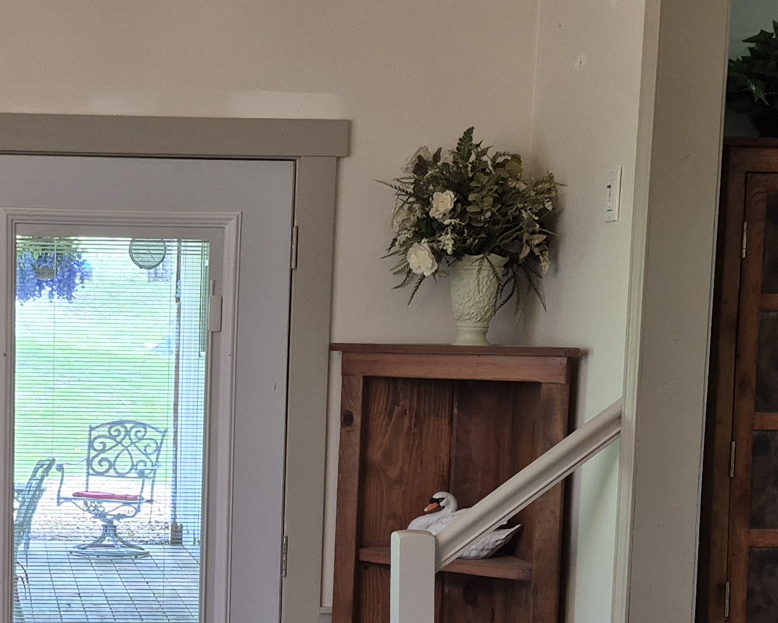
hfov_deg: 26.6
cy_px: 554
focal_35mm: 69
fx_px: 1589
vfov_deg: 21.7
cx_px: 79
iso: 160
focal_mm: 5.4
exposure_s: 1/120
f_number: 1.8
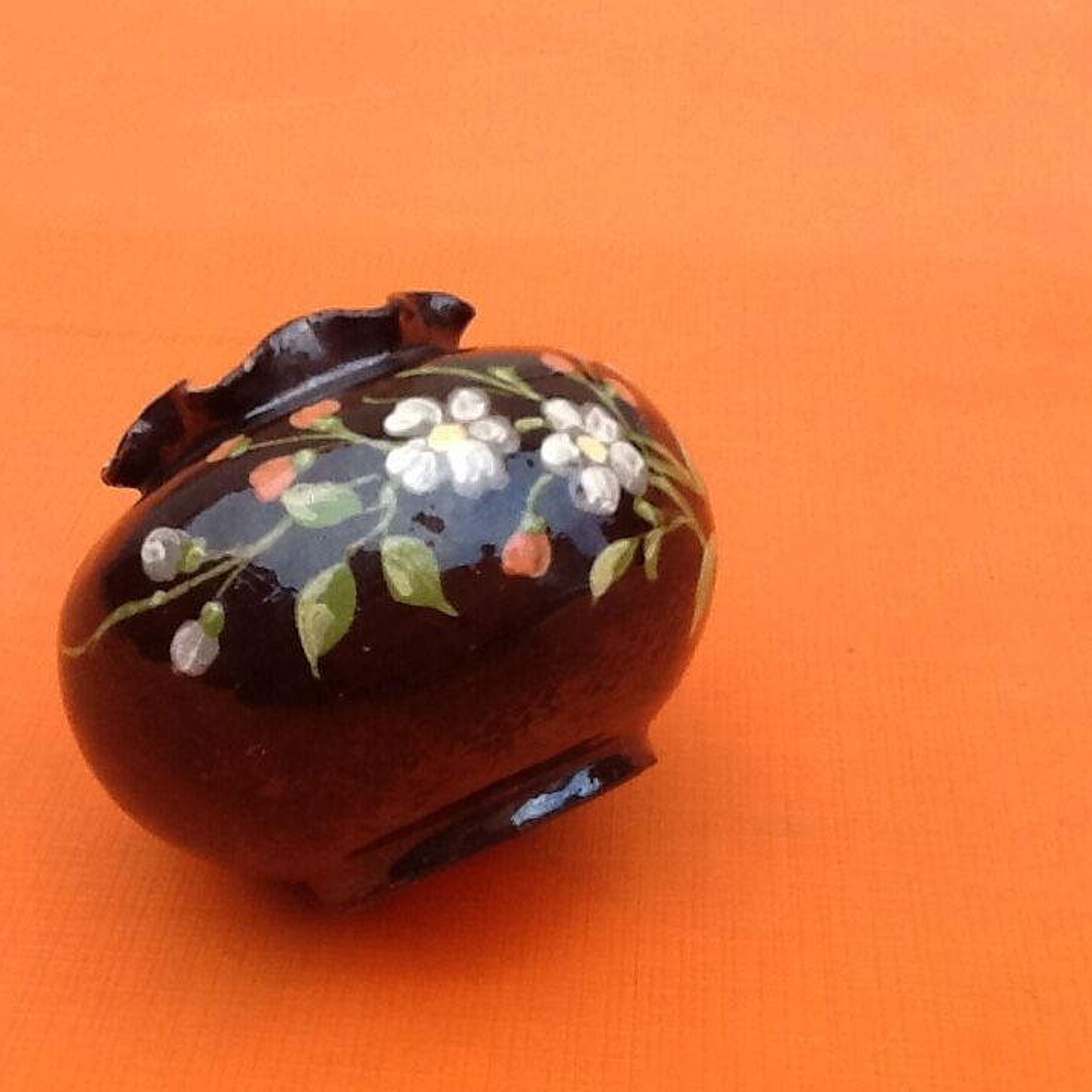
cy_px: 546
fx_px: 1856
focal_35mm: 52
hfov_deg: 32.7
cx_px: 473
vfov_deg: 32.8
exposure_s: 1/120
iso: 64
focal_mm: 2.03
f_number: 2.4
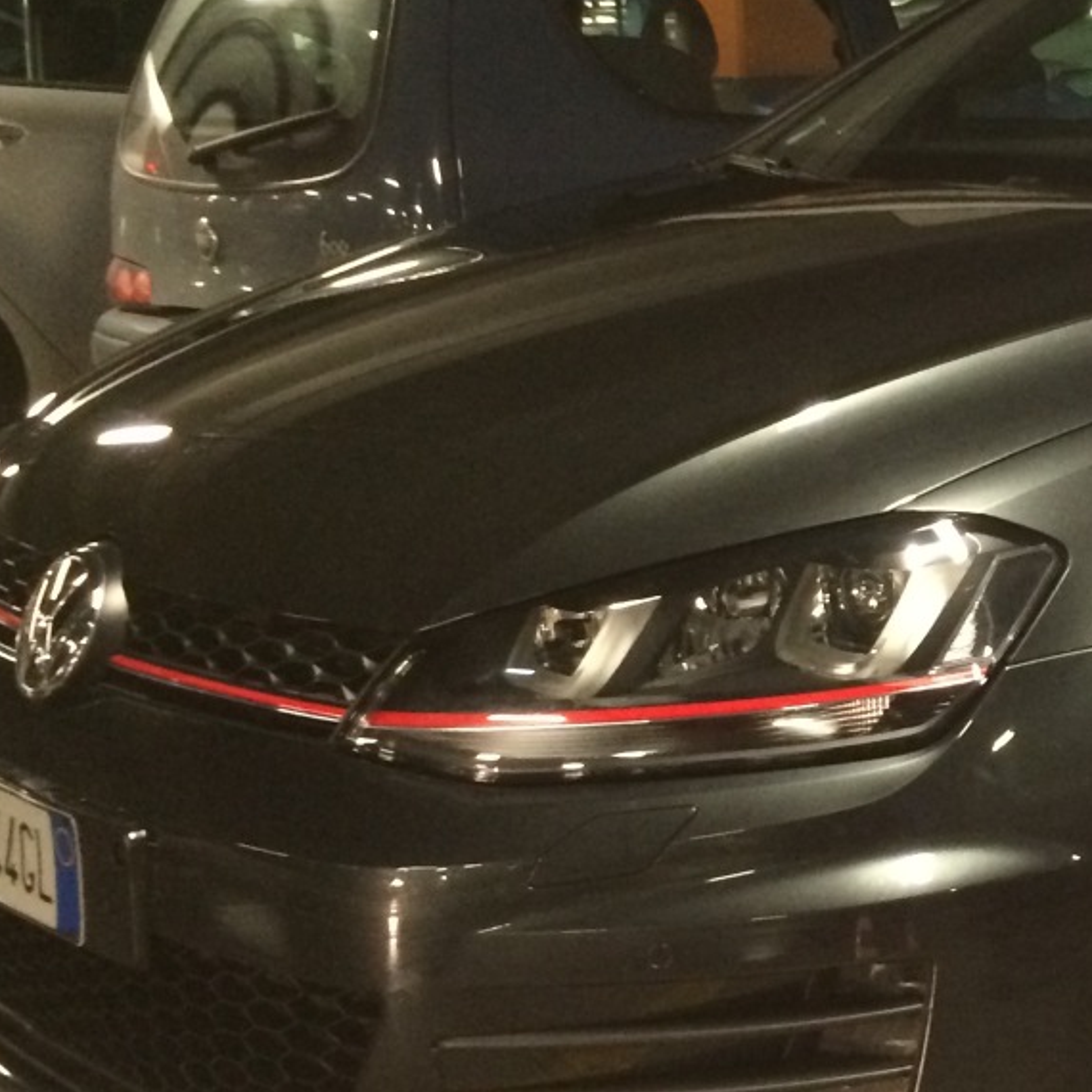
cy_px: 464
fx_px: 2570
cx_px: 1301
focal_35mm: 72
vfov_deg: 24.0
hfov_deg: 22.2
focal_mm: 4.15
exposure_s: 1/15
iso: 320
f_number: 2.2
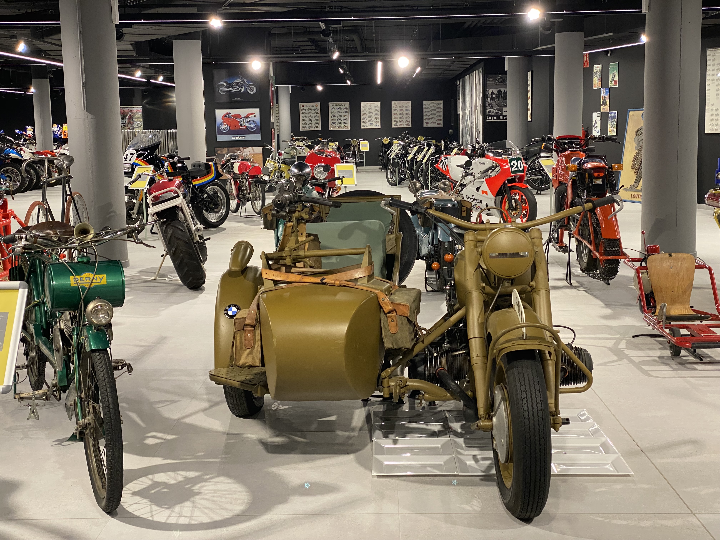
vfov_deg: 28.0
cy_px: 270
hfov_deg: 36.8
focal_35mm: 52
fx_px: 1082
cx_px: 360
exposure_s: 1/50
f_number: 2
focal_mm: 6
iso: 125
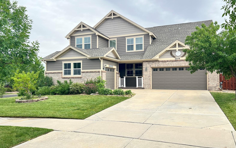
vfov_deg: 44.5
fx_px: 180
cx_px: 118
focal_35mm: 28
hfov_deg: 66.5
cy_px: 73
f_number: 1.5
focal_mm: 5.7
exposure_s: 1/1196
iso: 50
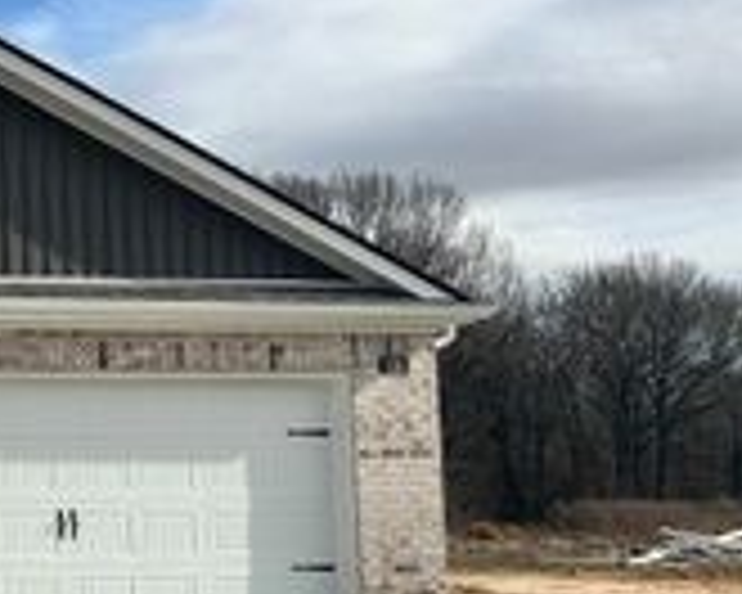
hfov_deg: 21.8
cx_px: -279
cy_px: 322
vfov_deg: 19.9
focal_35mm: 77
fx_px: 1691
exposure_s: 1/6993
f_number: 1.5
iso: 50
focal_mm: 5.7
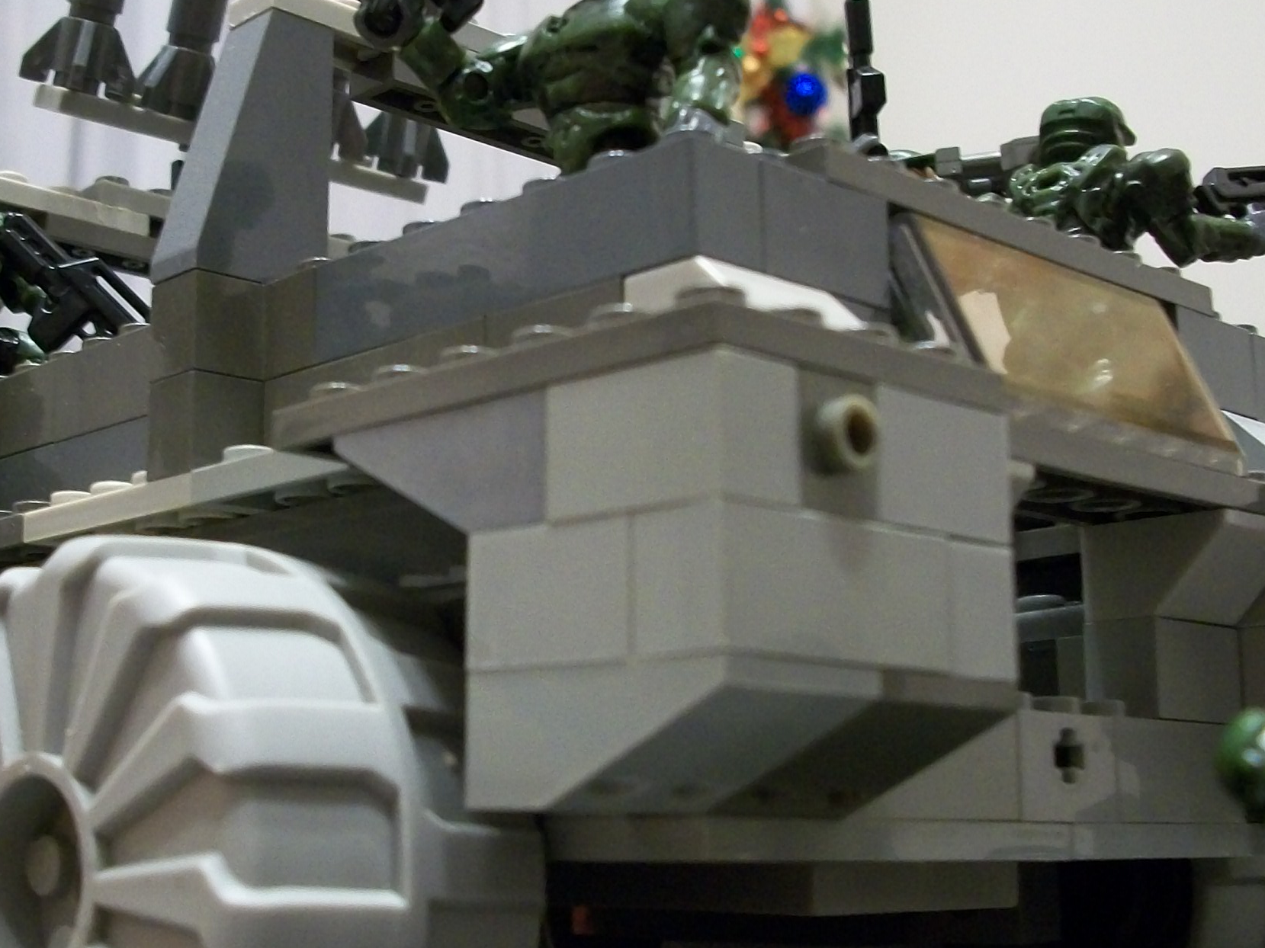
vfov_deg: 29.1
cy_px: 476
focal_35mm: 50
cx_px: 406
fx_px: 1827
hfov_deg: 37.7
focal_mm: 5.7
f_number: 2.9
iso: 193
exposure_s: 1/8
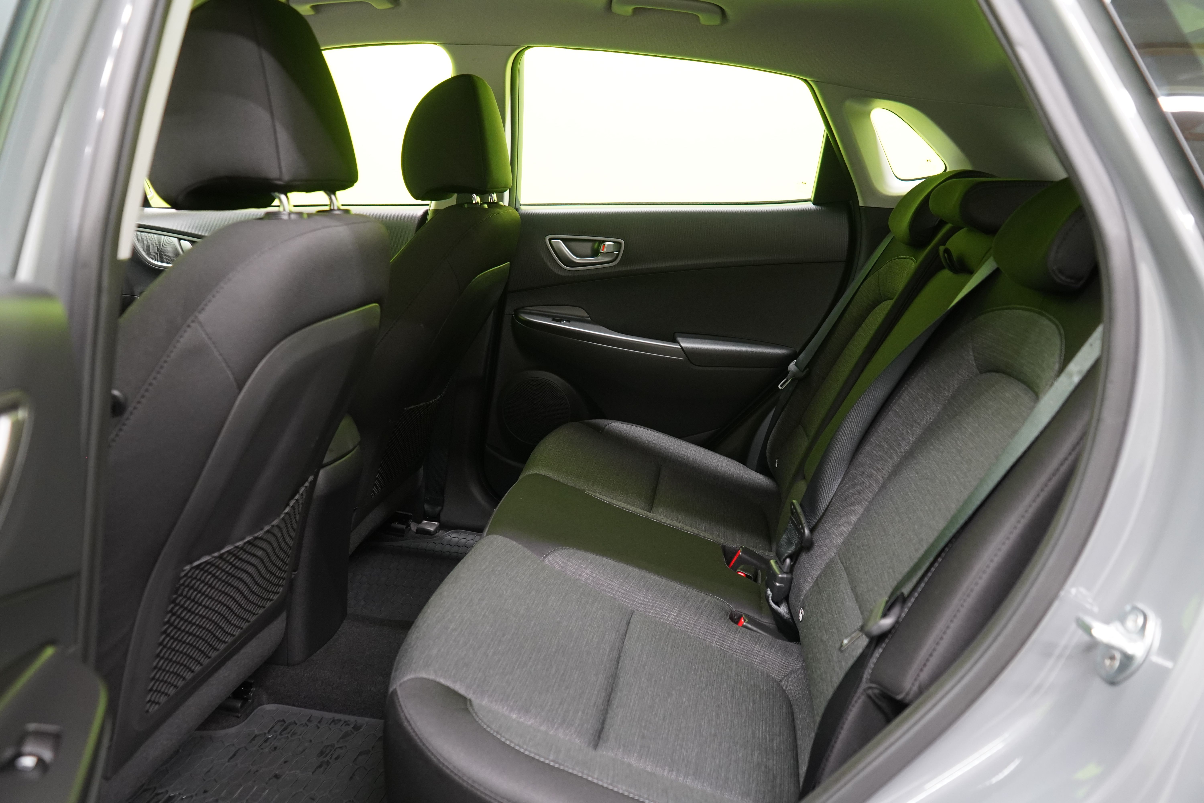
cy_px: 402
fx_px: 936
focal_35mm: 28
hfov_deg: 65.5
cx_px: 602
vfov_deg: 46.4
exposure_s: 1/20
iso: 2500
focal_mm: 28
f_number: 5
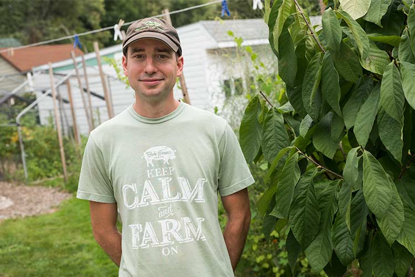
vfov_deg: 28.1
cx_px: 208
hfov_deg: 41.1
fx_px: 553
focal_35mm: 48
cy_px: 138
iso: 400
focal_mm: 48
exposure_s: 1/400
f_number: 5.6
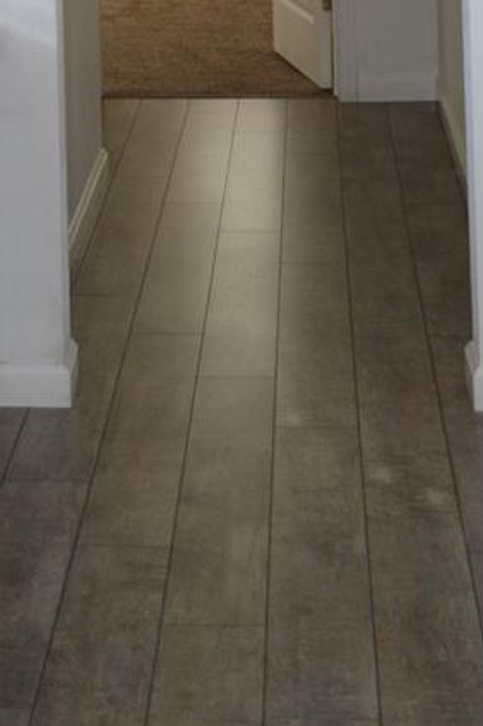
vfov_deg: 17.4
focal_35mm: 106
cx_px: 73
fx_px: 2137
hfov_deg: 12.8
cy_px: -364
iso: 400
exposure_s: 1/100
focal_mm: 20
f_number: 4
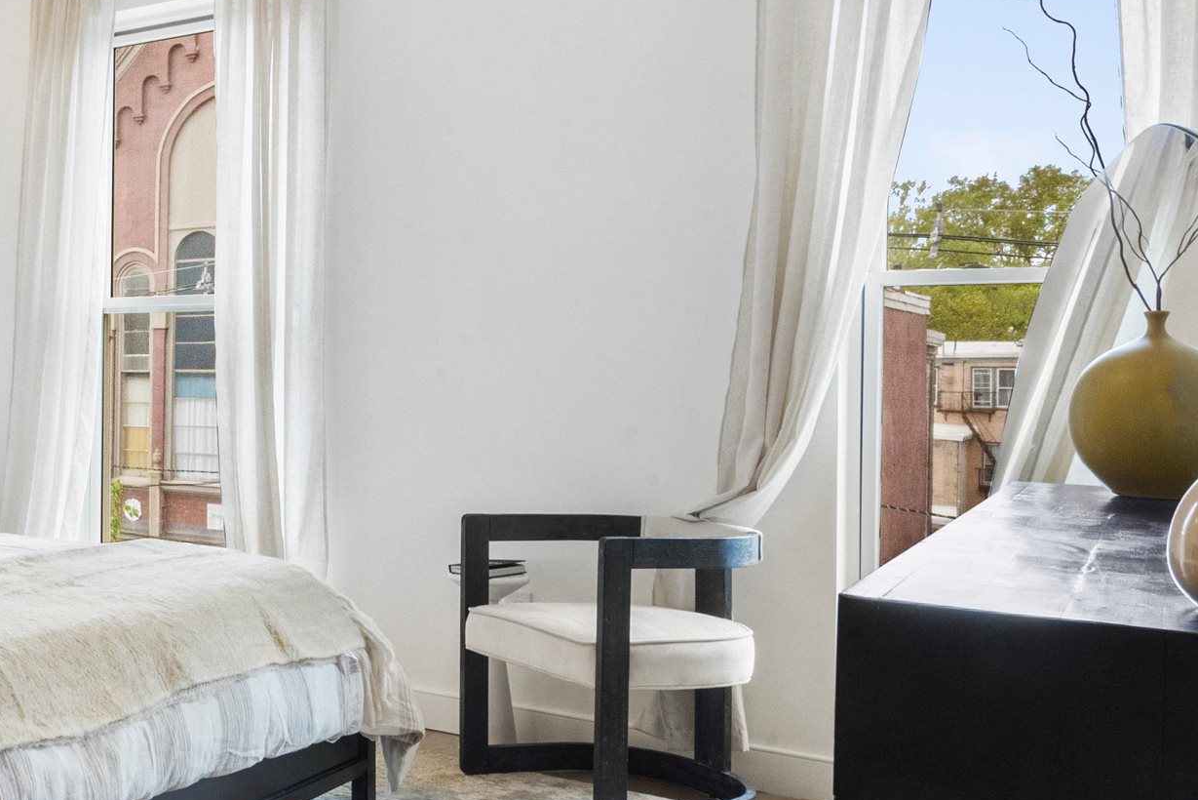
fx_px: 1331
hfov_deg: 40.1
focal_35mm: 40
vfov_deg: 33.3
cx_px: -96
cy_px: 315
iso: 400
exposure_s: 1/5
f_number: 16
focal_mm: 16
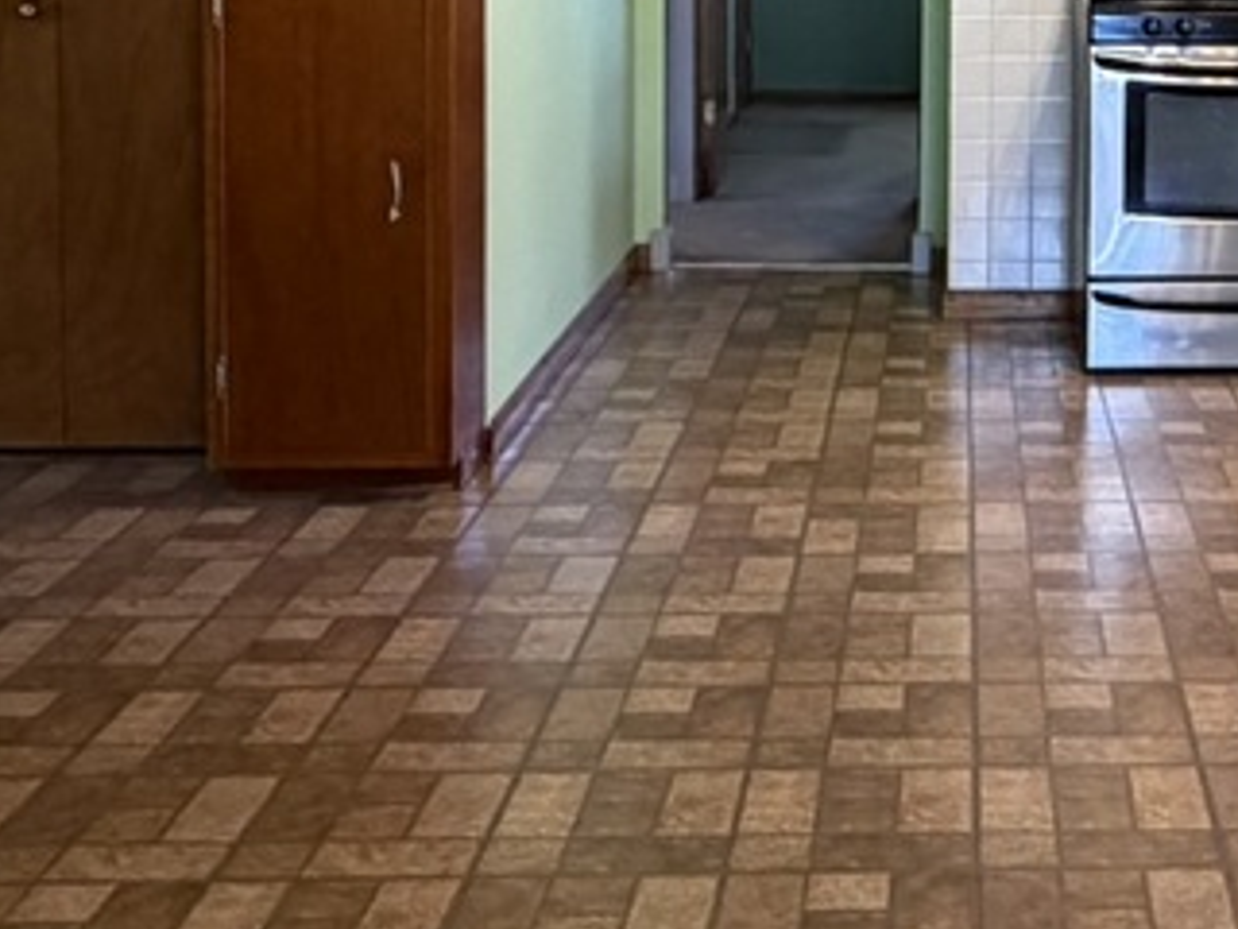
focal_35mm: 63
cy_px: -4
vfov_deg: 22.4
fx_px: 2253
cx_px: 1103
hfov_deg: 29.5
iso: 320
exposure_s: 1/60
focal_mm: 2.22
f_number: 2.2
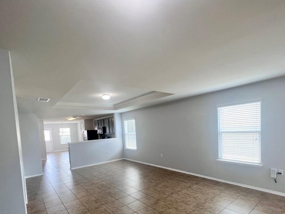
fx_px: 140
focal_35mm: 17
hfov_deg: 90.7
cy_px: 138
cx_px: 128
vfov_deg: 73.0
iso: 160
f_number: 1.8
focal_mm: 1.57
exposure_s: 1/120
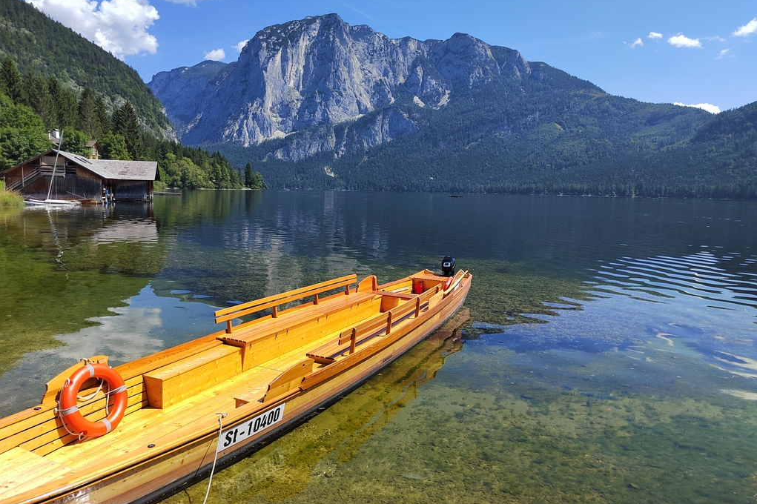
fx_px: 504
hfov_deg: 73.8
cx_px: 379
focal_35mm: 24
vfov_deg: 53.1
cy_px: 233
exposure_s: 1/2000
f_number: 1.9
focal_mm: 5.52
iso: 306
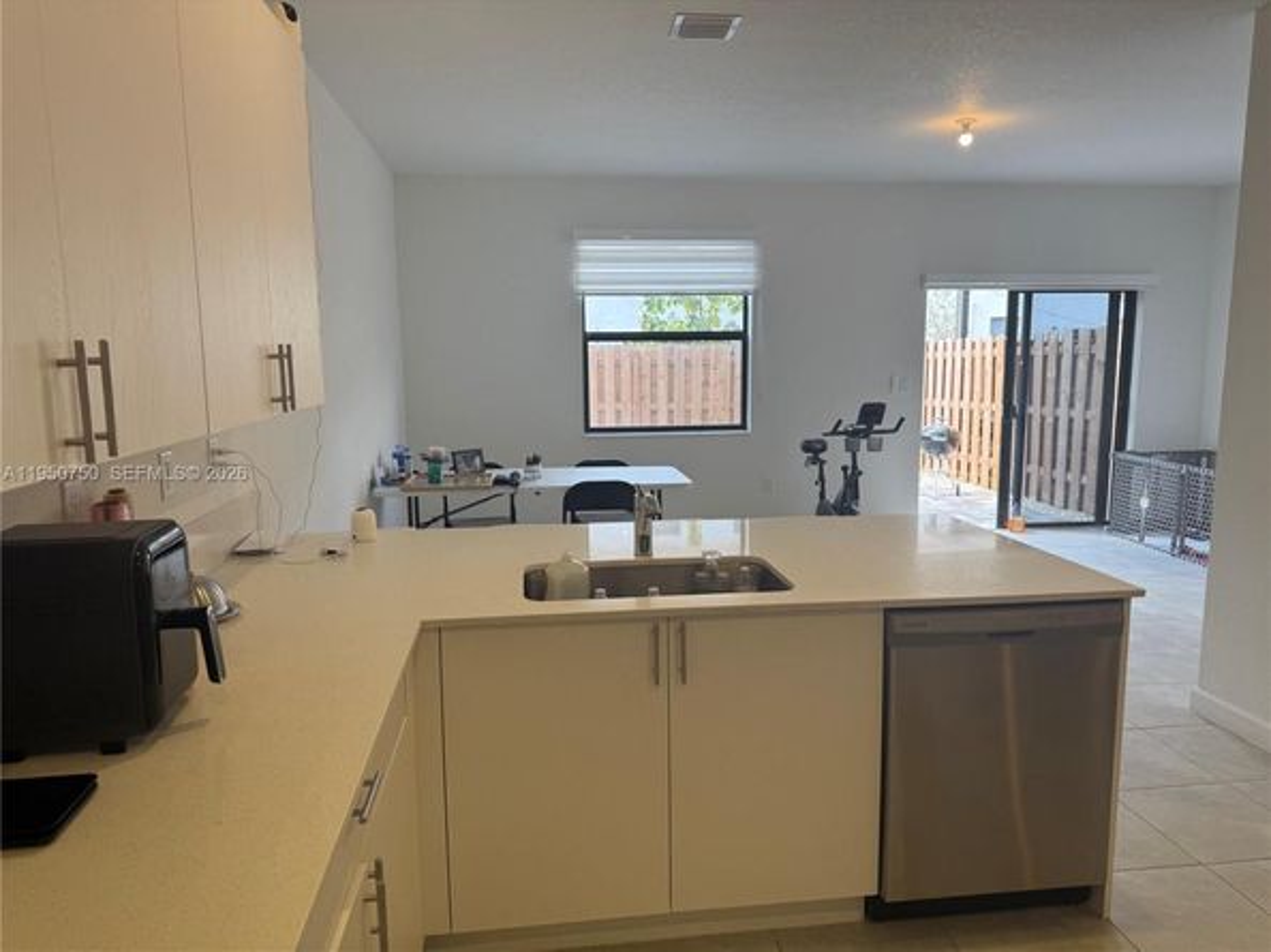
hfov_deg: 71.6
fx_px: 881
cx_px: 636
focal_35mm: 24
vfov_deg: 56.8
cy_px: 476
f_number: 1.78
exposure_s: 1/228
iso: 100
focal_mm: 6.76
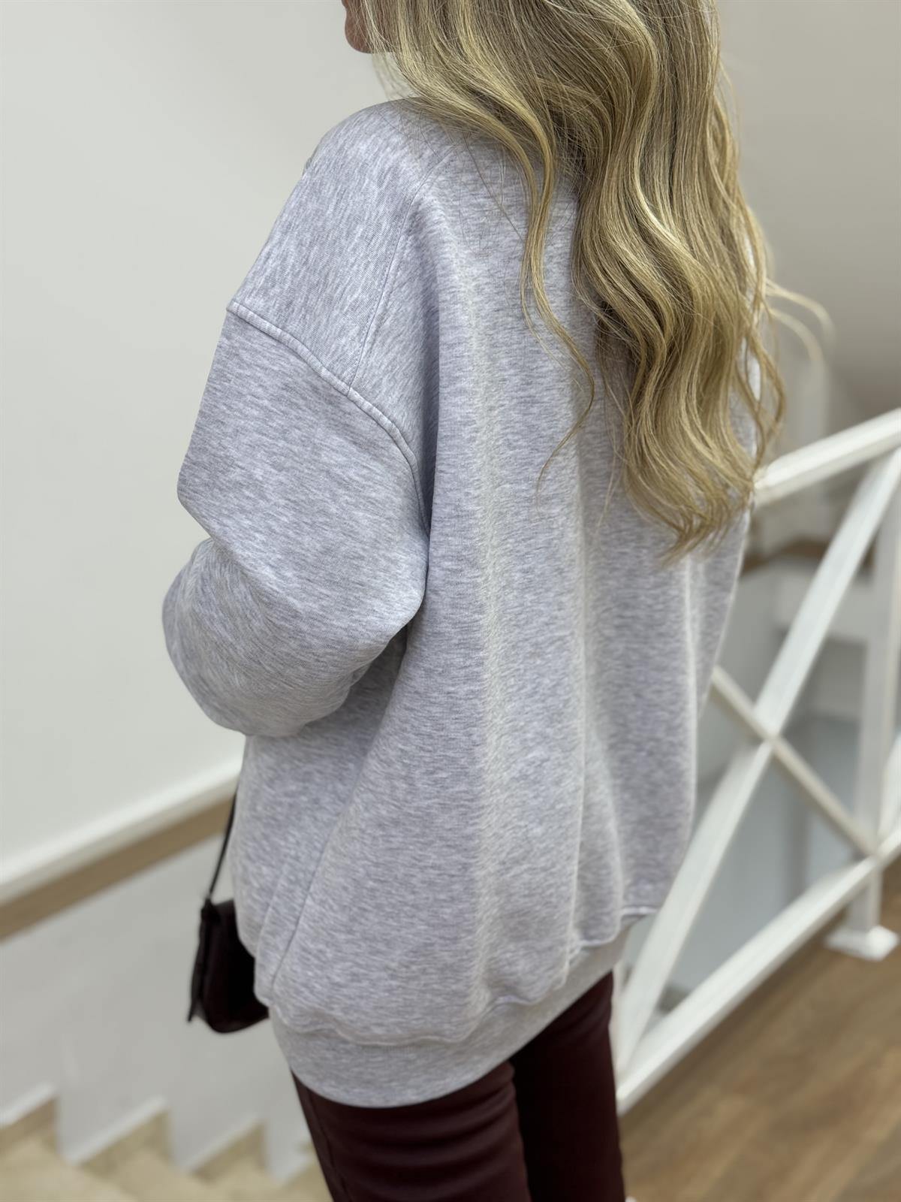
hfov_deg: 30.3
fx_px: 1666
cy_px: 601
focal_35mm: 48
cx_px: 450
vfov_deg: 39.7
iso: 100
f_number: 1.78
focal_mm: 6.76
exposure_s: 1/100
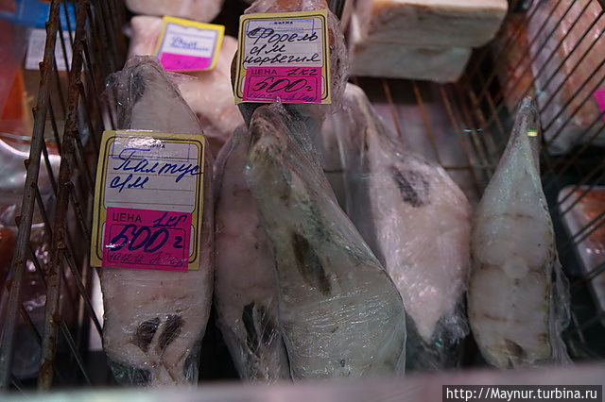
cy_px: 201
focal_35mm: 33
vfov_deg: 39.9
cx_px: 302
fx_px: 554
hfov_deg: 57.2
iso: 800
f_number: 4
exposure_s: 1/60
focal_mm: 22
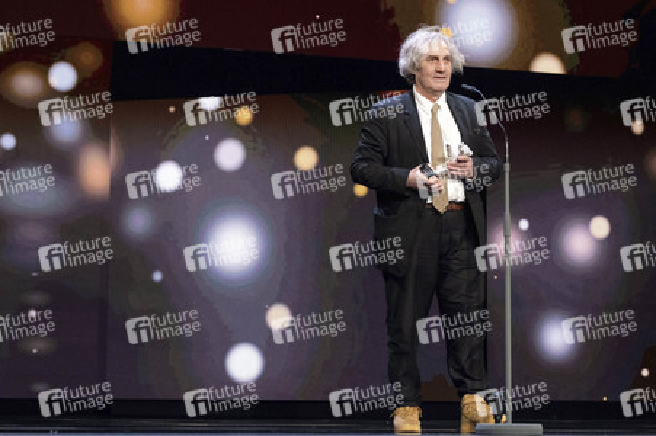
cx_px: 328
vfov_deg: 14.8
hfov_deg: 22.2
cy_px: 218
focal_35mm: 92
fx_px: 1675
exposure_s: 1/160
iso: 3200
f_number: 2.8
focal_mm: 61
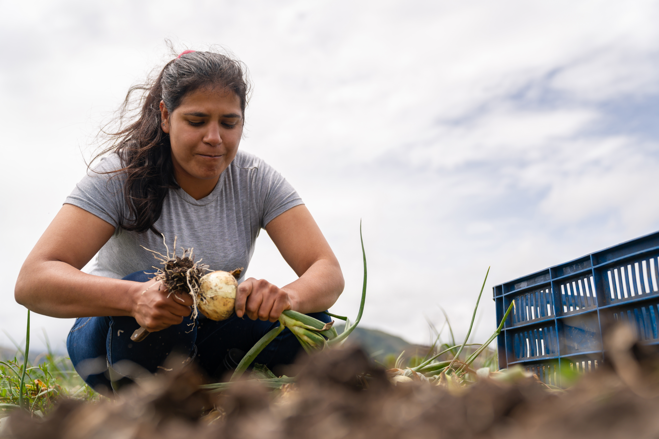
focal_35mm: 40
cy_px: 220
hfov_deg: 48.5
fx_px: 732
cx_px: 330
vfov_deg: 33.4
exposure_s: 1/2000
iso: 100
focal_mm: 40
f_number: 2.8
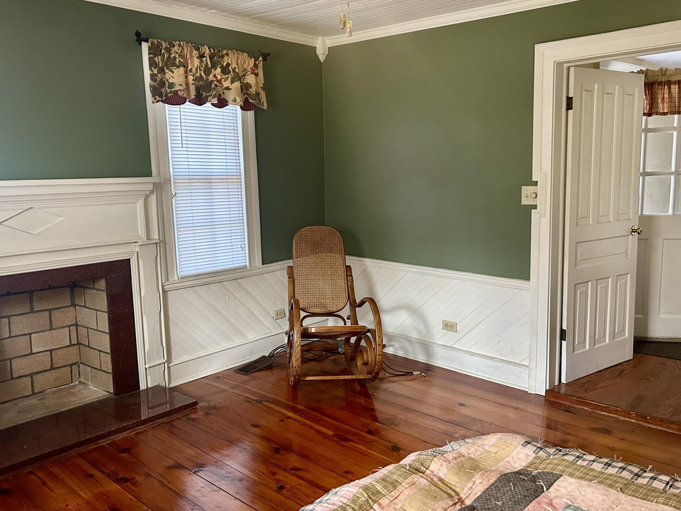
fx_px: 610
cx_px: 306
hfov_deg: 58.2
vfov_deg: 45.4
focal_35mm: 31
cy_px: 261
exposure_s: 1/60
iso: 320
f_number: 1.5
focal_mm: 5.7
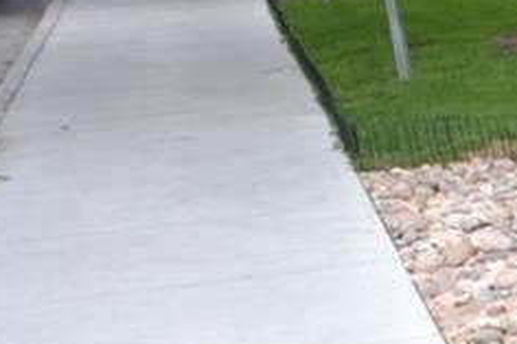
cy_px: 388
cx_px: 1636
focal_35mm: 152
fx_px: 2187
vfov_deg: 8.9
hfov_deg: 9.7
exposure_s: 1/125
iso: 250
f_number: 5.6
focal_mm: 15
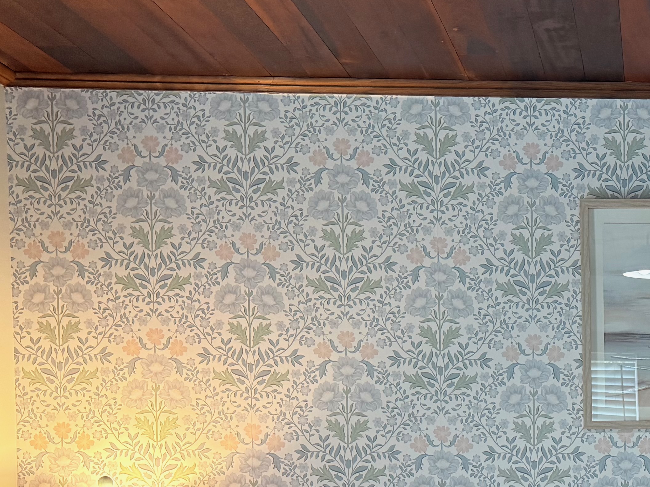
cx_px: 673
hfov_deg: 27.8
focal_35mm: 65
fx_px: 1221
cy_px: 533
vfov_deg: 21.5
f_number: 1.78
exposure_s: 1/120
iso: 200
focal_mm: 6.76
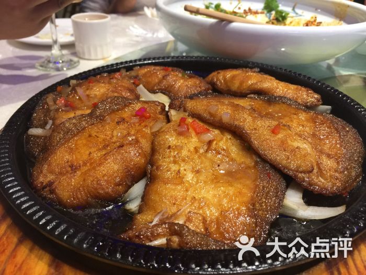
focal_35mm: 29
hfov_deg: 61.7
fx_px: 307
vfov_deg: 48.2
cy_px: 138
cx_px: 183
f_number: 2.2
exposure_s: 1/33
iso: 64
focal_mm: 4.15
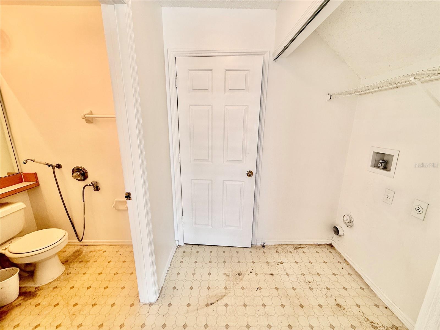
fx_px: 178
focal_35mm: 14
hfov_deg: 102.1
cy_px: 165
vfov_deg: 85.7
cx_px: 220
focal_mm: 2.22
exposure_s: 1/120
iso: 50
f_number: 2.2
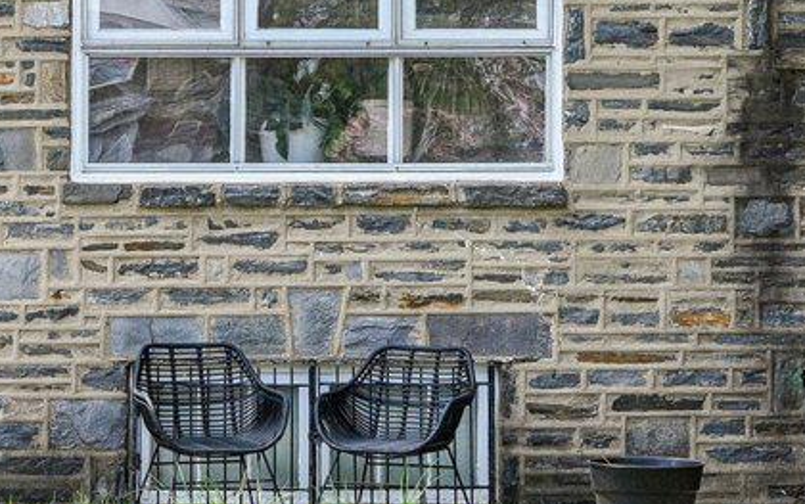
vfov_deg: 8.6
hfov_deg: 14.0
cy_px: -275
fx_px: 3271
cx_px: 293
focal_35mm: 149
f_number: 8
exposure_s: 1/800
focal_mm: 30
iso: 800
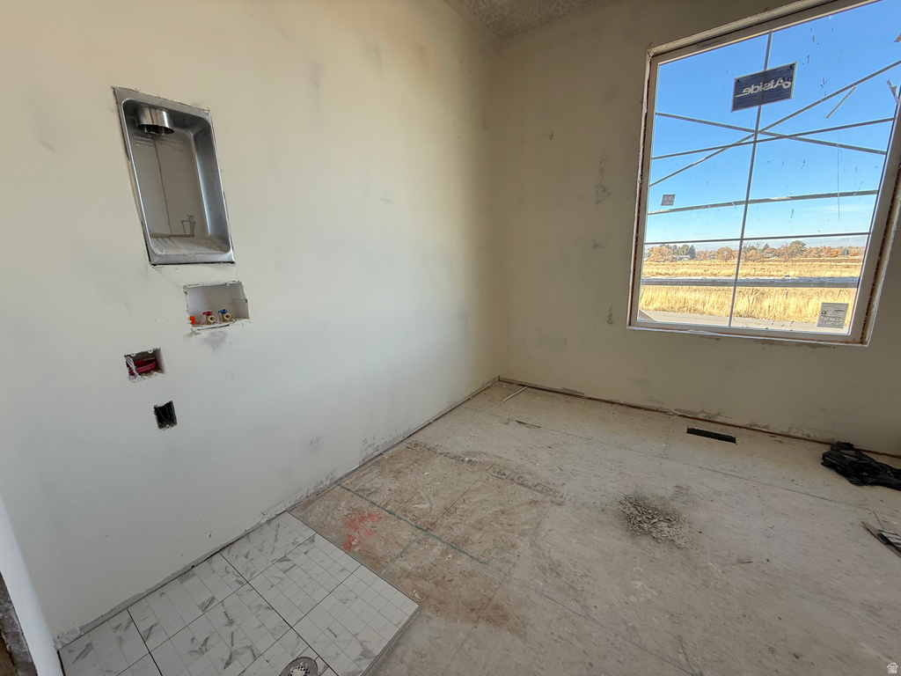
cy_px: 338
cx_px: 450
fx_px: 364
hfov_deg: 102.1
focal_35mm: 14
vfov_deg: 85.7
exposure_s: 1/99
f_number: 2.2
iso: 64
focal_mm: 2.22
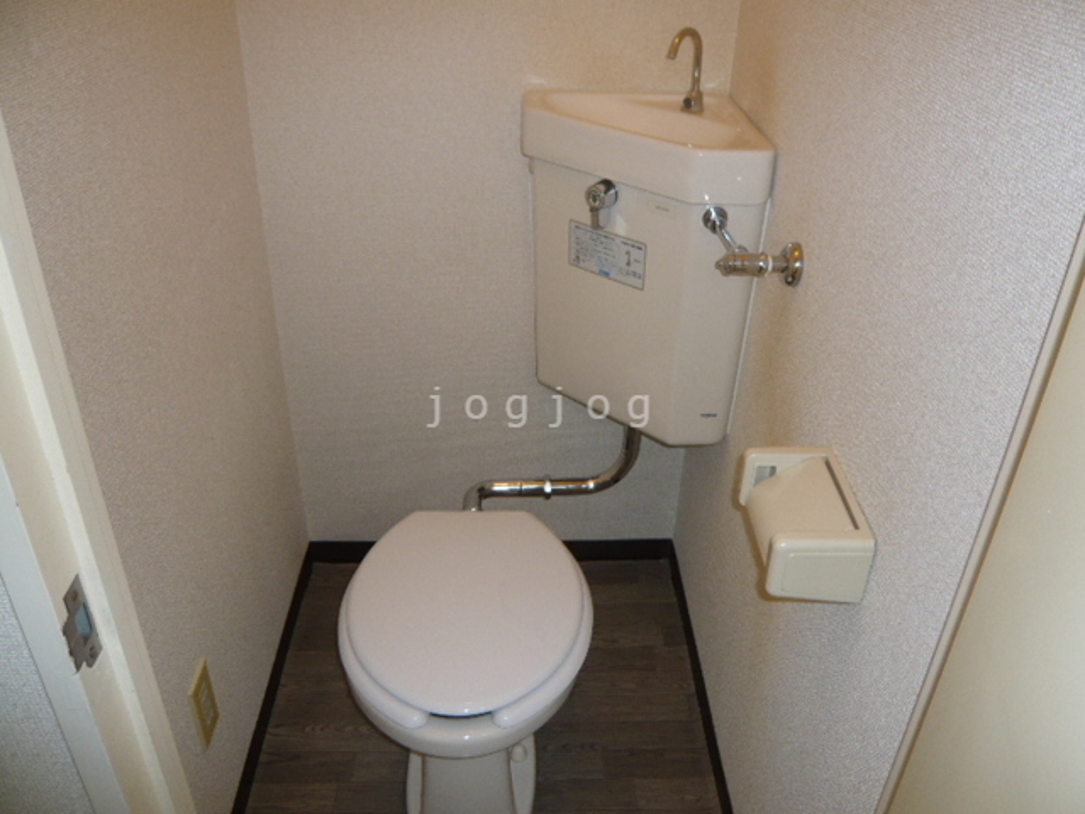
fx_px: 878
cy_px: 407
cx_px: 542
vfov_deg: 49.7
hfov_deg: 63.4
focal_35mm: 28
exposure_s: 1/30
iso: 100
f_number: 2.8
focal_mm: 4.6
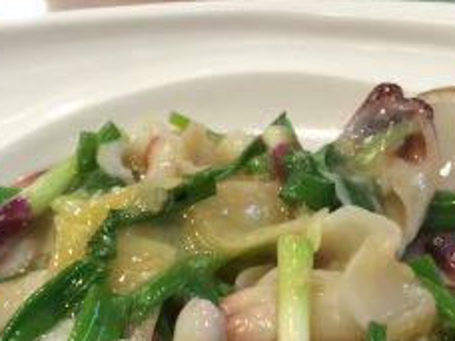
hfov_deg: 22.0
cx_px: 255
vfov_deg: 15.7
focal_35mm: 89
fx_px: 1170
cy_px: 456
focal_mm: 4.15
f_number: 2.2
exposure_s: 1/33
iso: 125
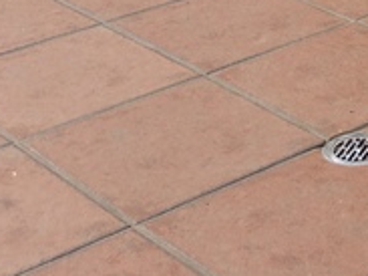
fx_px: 1285
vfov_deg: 11.6
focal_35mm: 121
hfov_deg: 15.6
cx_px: 454
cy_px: -166
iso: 50
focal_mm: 4.13
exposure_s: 1/1391
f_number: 2.4
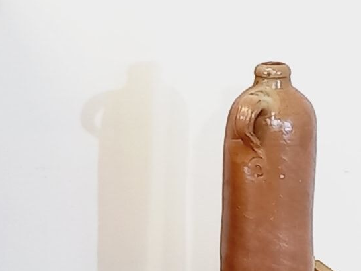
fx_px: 1909
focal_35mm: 183
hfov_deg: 10.3
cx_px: -246
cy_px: 49
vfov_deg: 8.1
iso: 250
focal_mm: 4.65
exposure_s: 1/49
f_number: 1.8
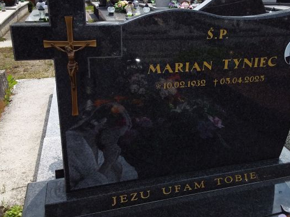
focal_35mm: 34
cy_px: 86
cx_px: 163
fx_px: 285
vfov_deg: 41.6
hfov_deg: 53.8
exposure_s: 1/1734
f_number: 1.9
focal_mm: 2.91
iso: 40
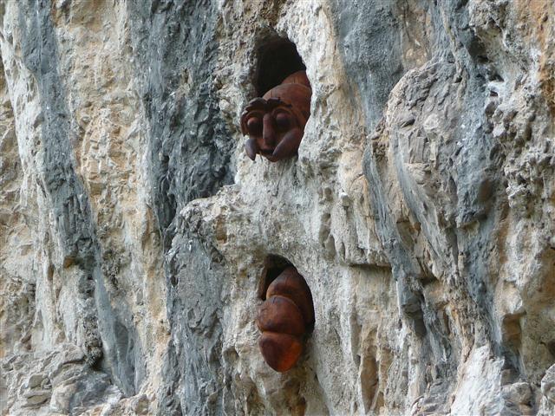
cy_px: 208
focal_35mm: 105
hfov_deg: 18.7
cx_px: 278
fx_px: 1683
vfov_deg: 14.1
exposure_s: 1/50
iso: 100
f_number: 4.6
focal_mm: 13.1
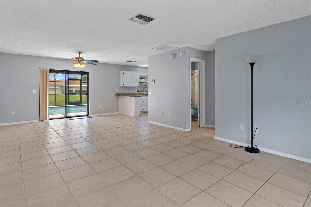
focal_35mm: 18
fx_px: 155
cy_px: 104
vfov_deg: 67.4
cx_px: 156
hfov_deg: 90.0
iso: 640
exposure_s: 1/3
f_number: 8
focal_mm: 12
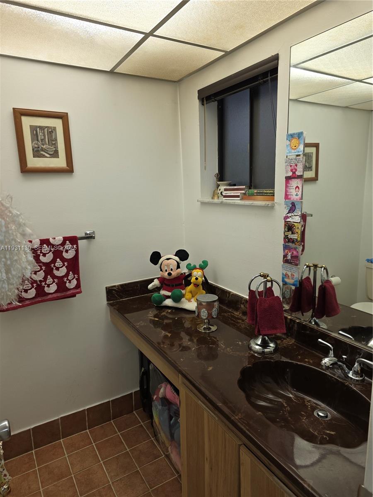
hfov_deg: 58.9
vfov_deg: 73.9
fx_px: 330
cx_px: 186
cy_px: 248
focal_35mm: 23
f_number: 1.7
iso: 25
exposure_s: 1/60
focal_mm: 6.3
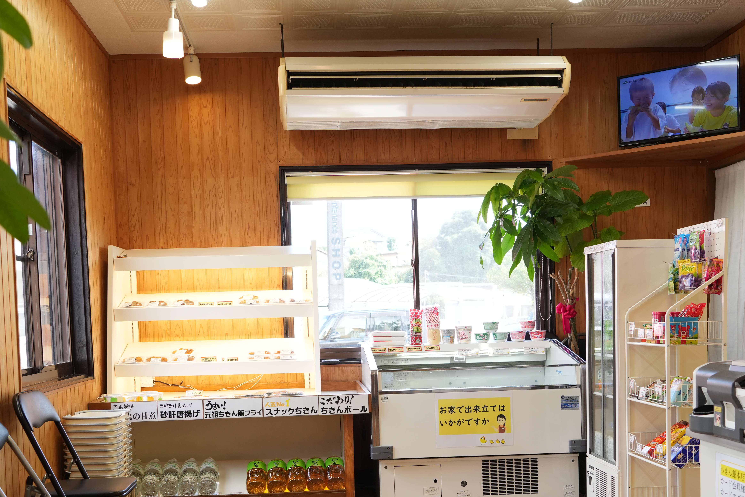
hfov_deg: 43.6
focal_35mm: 45
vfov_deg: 29.5
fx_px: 931
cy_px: 362
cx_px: 337
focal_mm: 30
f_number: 5
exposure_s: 1/160
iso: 640
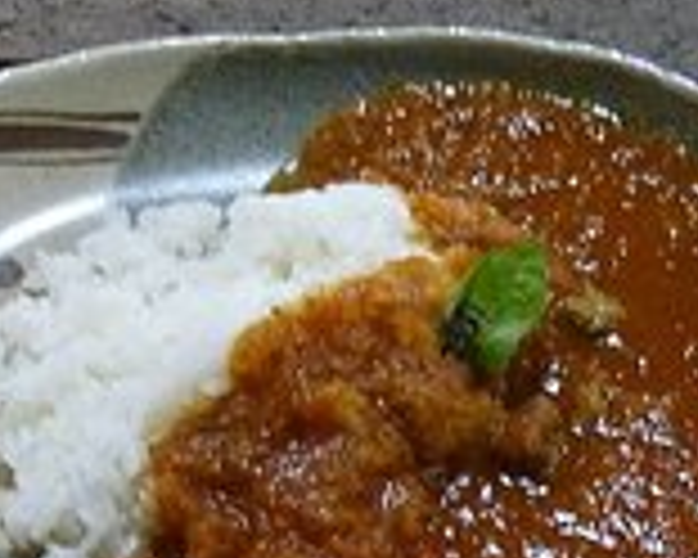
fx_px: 1301
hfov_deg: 29.6
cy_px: 572
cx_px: 522
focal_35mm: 63
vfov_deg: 23.1
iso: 400
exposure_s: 1/8
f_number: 3.1
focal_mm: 4.5
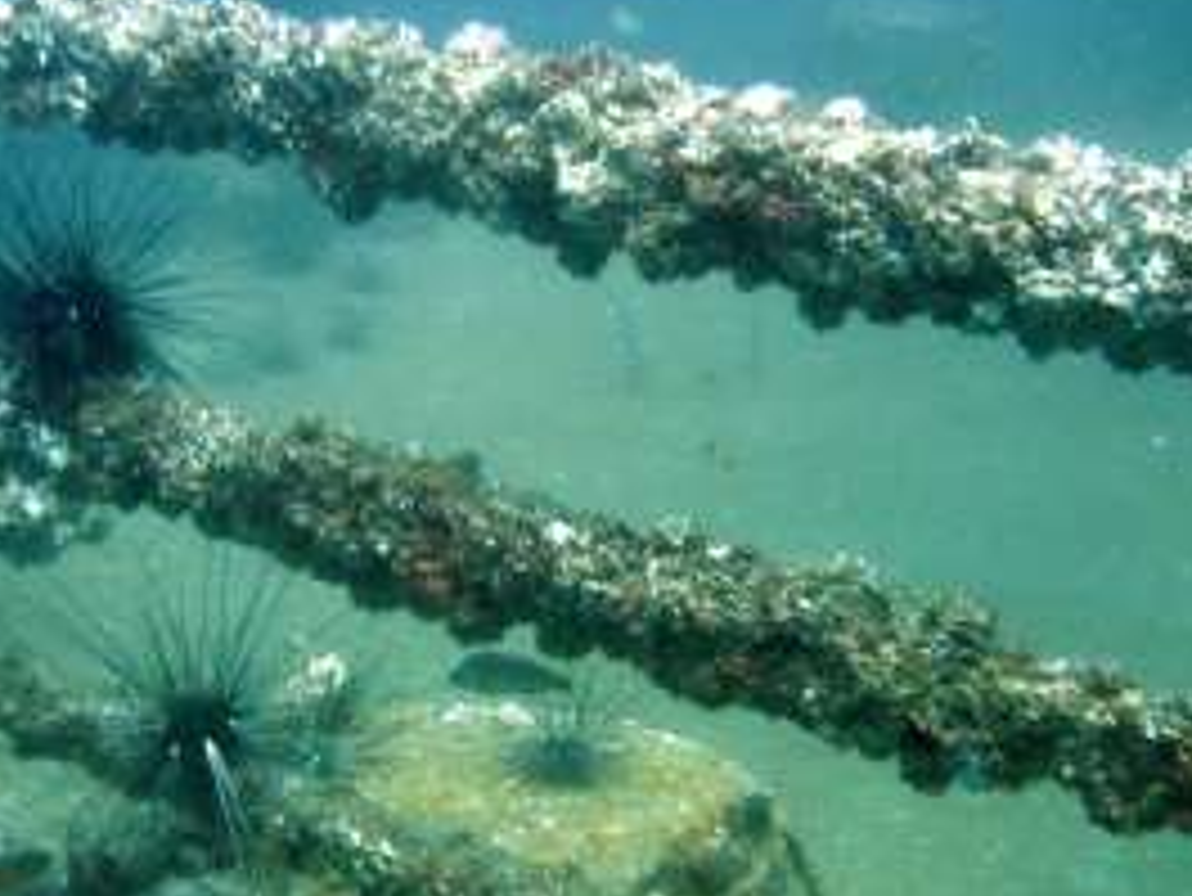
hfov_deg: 31.6
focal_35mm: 61
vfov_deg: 24.0
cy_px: 579
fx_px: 2101
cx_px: 520
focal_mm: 6
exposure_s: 1/45
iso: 80
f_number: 2.8
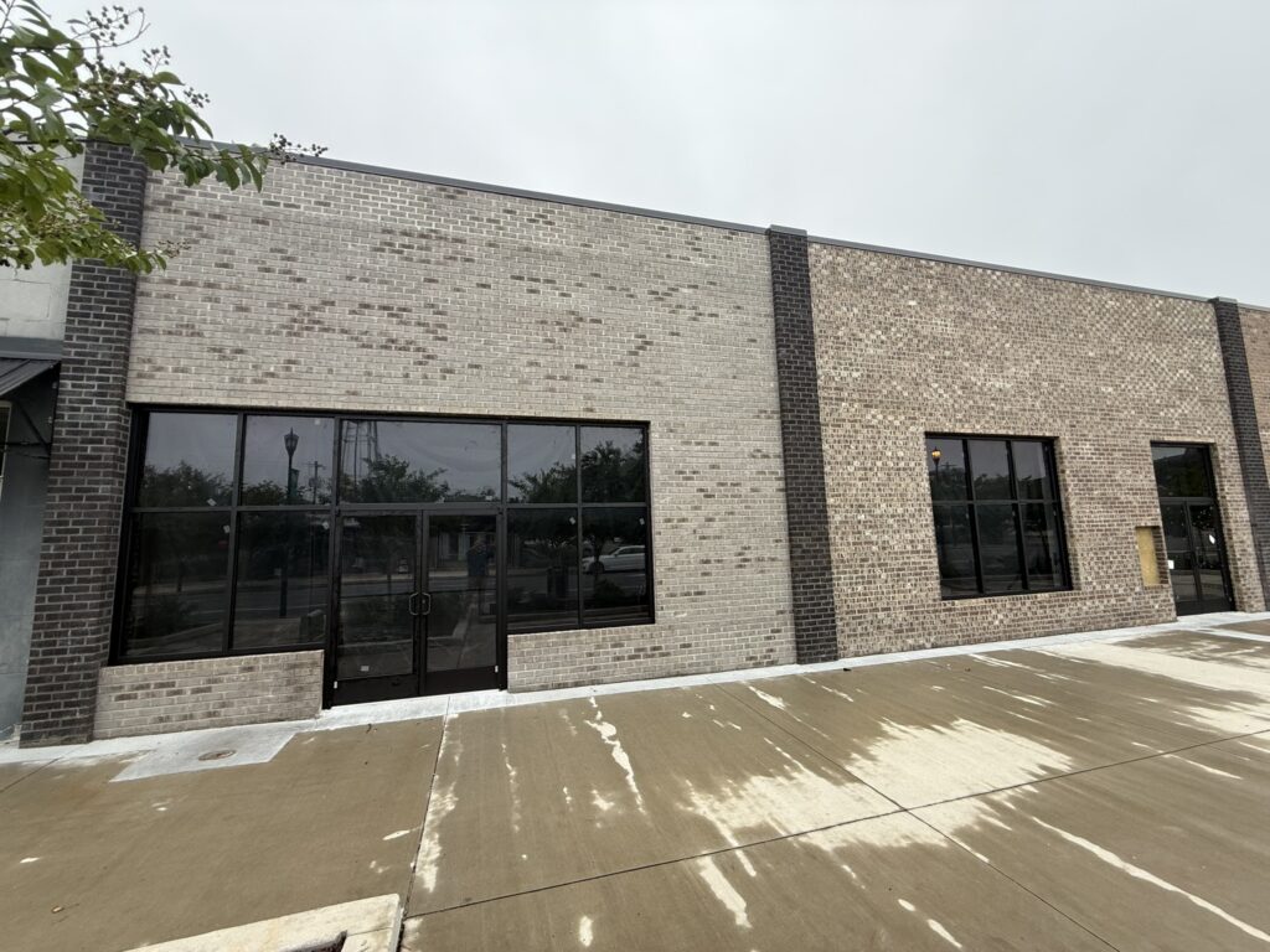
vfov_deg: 85.7
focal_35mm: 14
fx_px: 514
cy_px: 476
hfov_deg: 102.1
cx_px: 635
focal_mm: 2.22
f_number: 2.2
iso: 50
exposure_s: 1/158
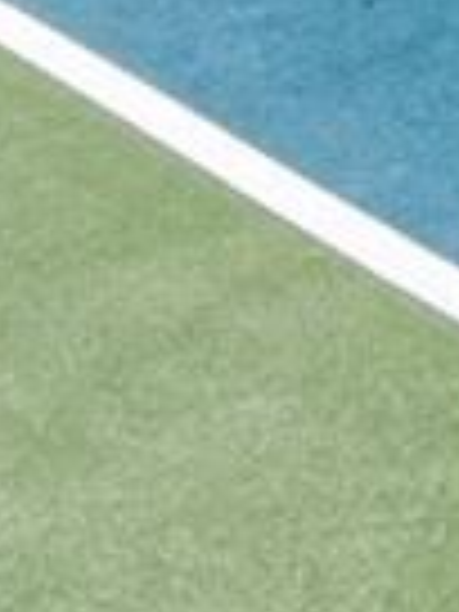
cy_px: -1150
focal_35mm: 158
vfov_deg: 9.9
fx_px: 2793
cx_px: 1022
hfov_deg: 8.7
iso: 200
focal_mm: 14
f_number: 7.1
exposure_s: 1/200
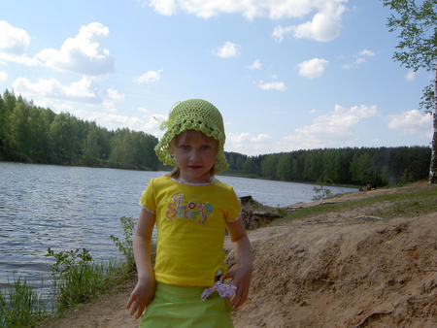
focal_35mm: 34
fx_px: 429
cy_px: 164
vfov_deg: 41.8
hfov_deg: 53.9
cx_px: 218
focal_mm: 5.6
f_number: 4.7
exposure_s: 1/500
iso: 50
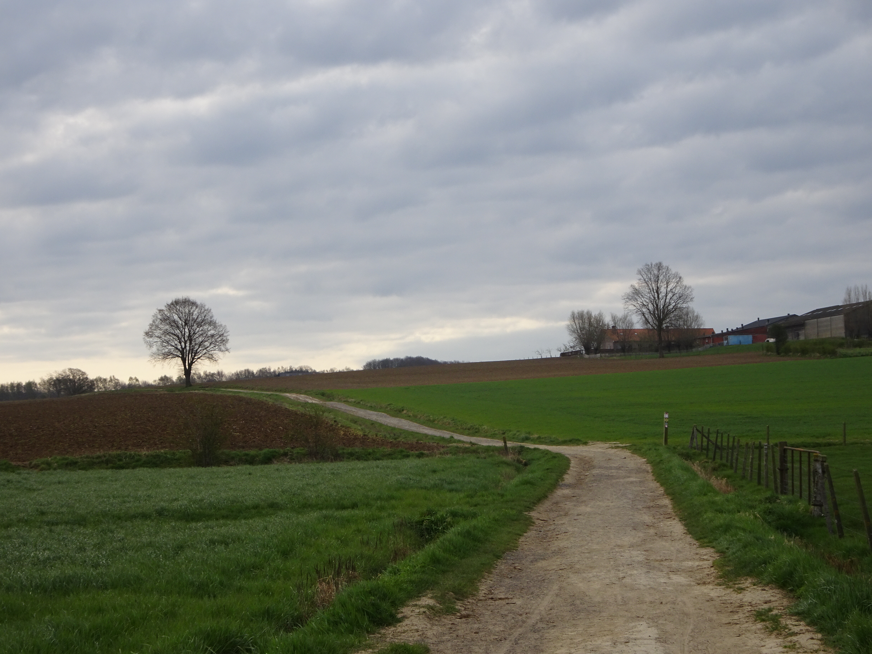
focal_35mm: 64
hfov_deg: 30.3
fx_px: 1612
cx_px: 436
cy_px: 327
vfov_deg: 22.9
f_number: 4.5
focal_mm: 10.95
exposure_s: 1/250
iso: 80
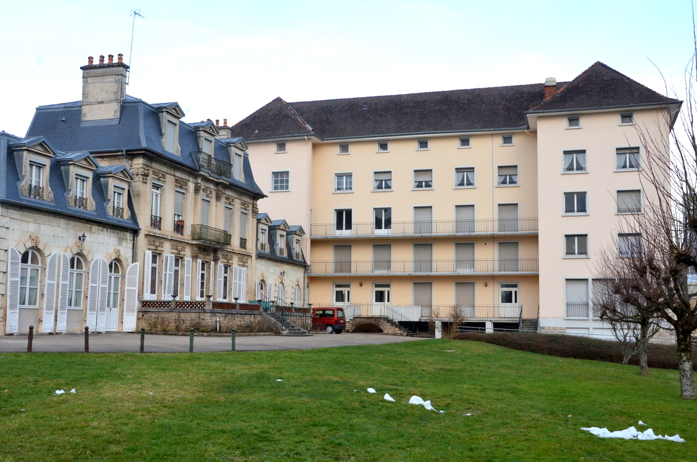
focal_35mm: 39
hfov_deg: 49.6
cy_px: 231
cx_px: 348
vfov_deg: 34.1
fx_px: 754
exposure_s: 1/400
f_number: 11
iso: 1600
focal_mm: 26
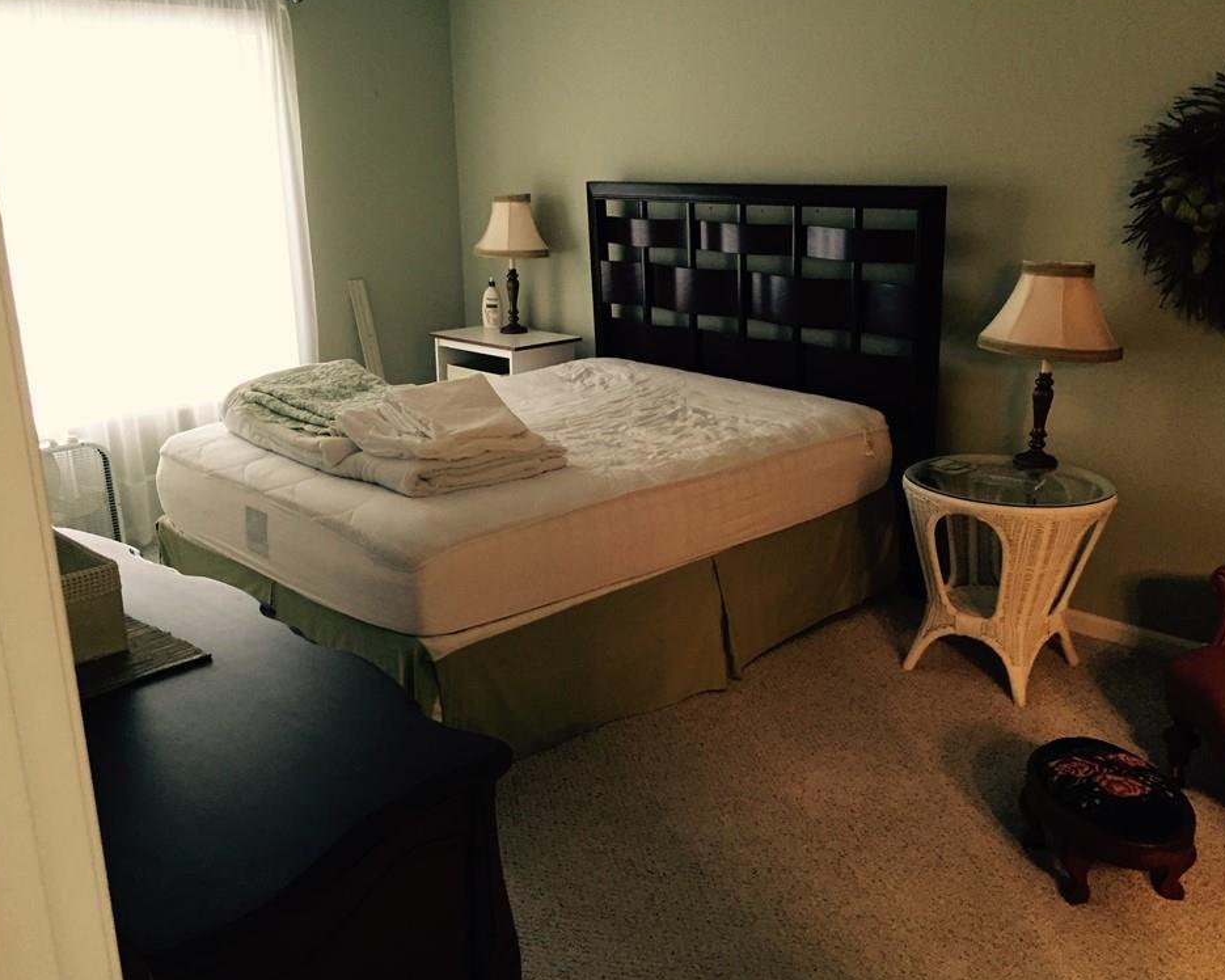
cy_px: 490
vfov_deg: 47.1
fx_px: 1124
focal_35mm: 31
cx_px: 594
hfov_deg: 57.2
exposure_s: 1/30
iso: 160
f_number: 2.2
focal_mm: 4.15
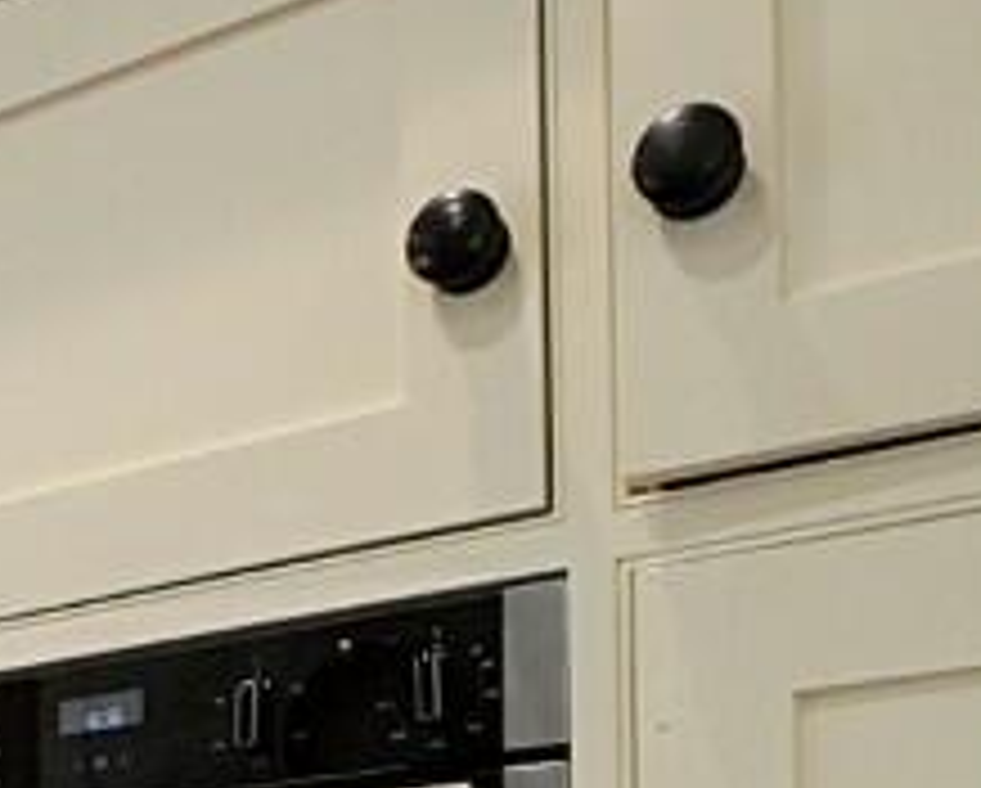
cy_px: 1268
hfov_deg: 23.4
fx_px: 1919
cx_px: -468
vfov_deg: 19.4
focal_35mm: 66
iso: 2000
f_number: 4
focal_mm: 10
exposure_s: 1/160
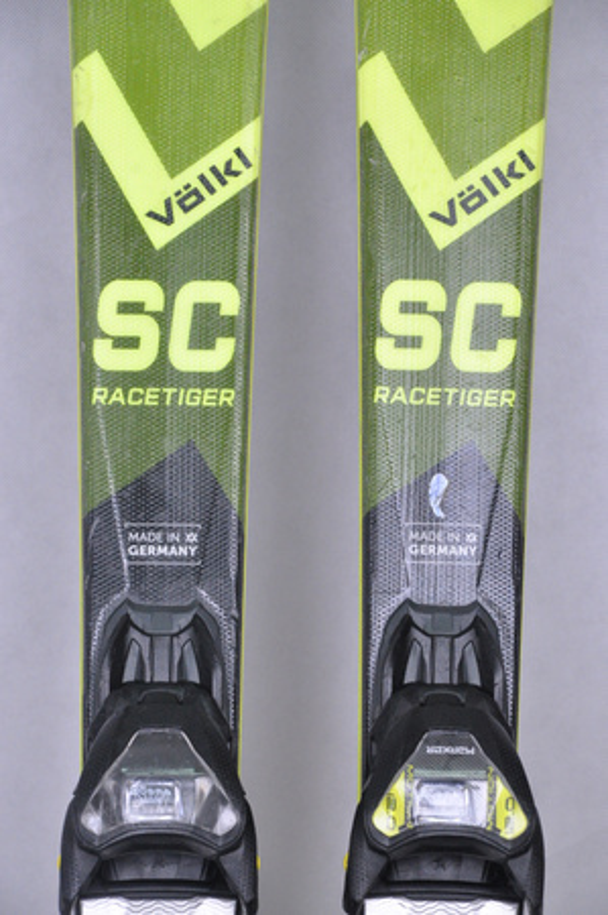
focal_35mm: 158
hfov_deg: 8.7
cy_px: 458
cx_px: 304
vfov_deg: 13.1
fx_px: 3999
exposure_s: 1/125
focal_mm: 105
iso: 3200
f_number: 8
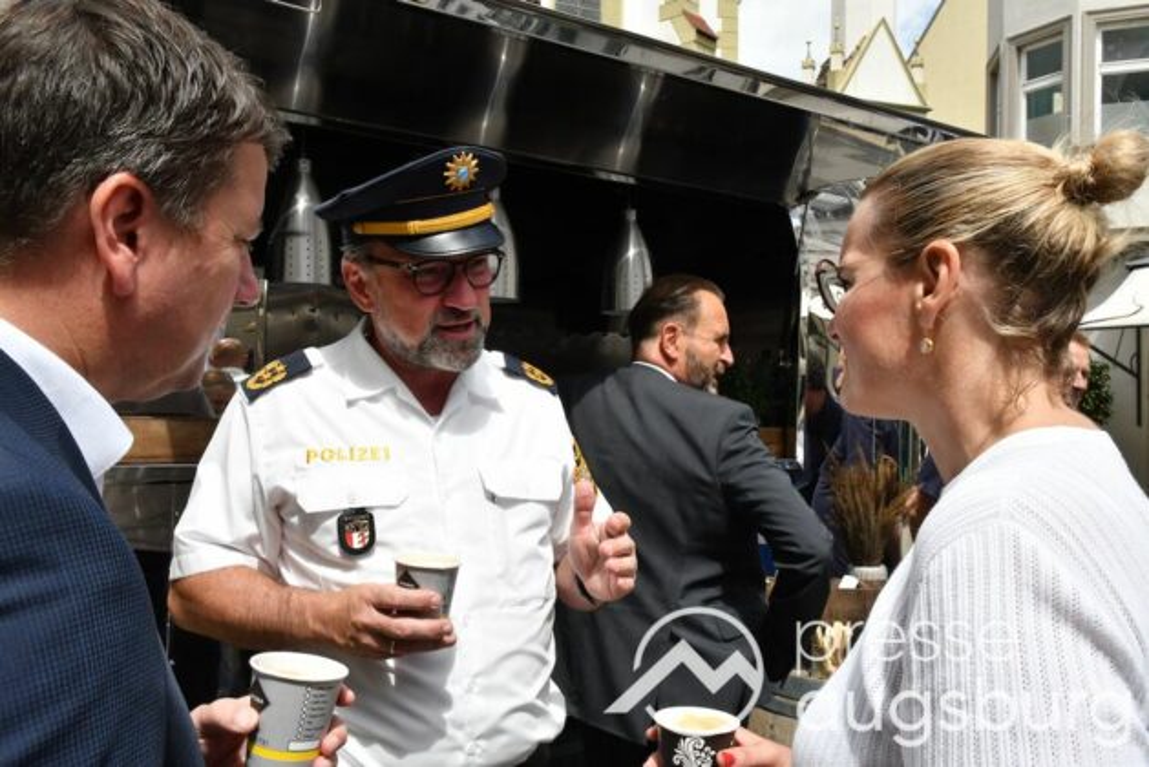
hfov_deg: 57.2
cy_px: 384
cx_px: 574
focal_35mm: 33
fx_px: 1054
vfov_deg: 40.0
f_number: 16
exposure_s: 1/1000
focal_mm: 22
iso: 1000
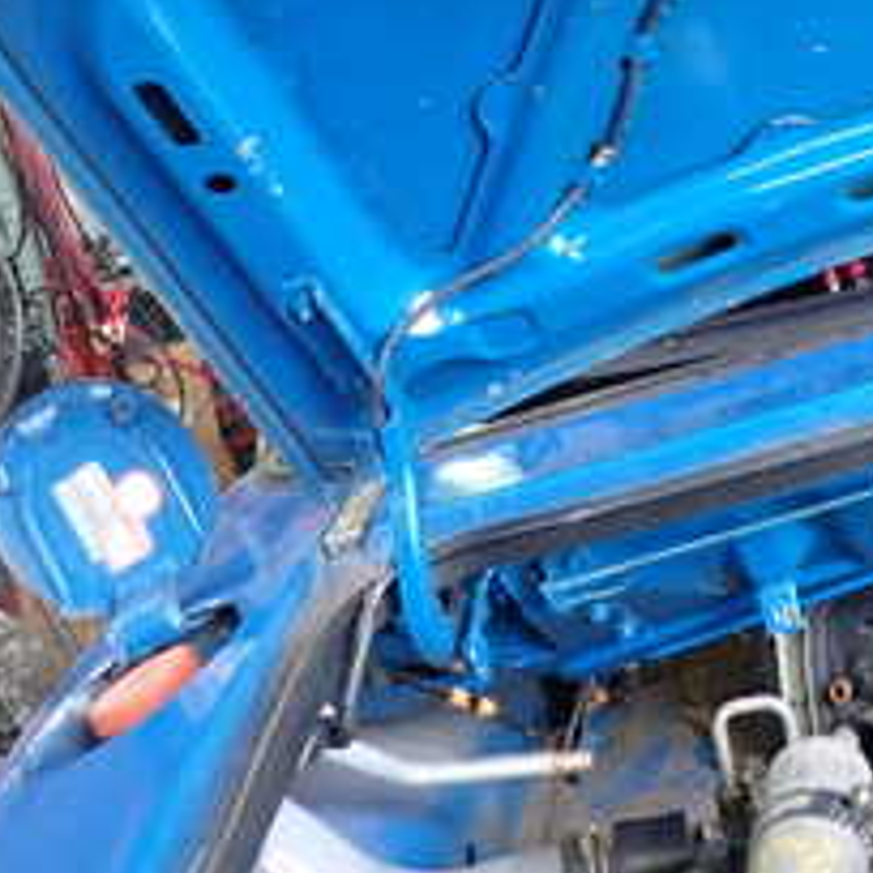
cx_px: 984
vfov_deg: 24.9
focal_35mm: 65
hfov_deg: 24.5
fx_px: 1855
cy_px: -47
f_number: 2
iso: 200
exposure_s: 1/40
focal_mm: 4.5
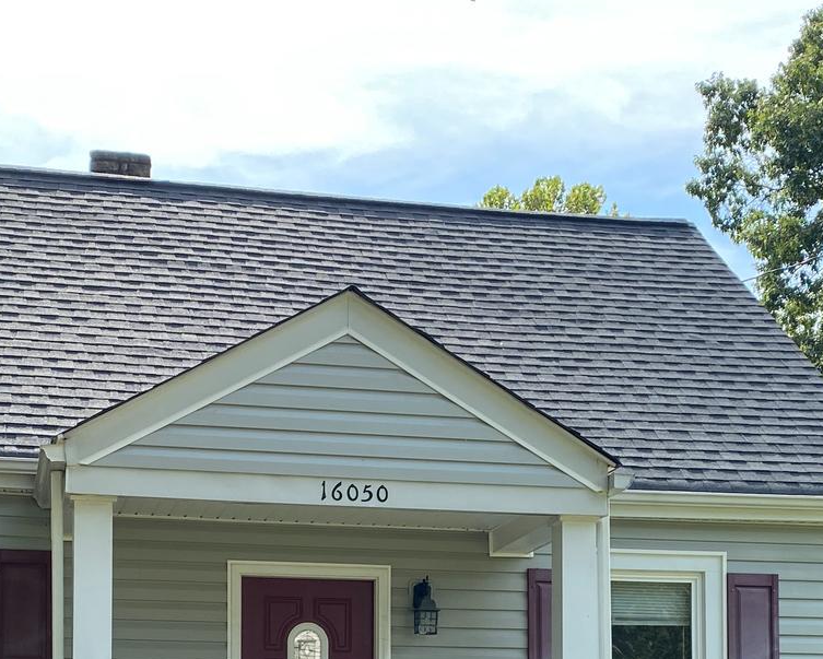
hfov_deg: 27.5
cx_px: 432
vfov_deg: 21.1
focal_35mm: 69
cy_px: 726
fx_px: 1681
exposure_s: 1/833
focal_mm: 4.25
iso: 32
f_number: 1.8
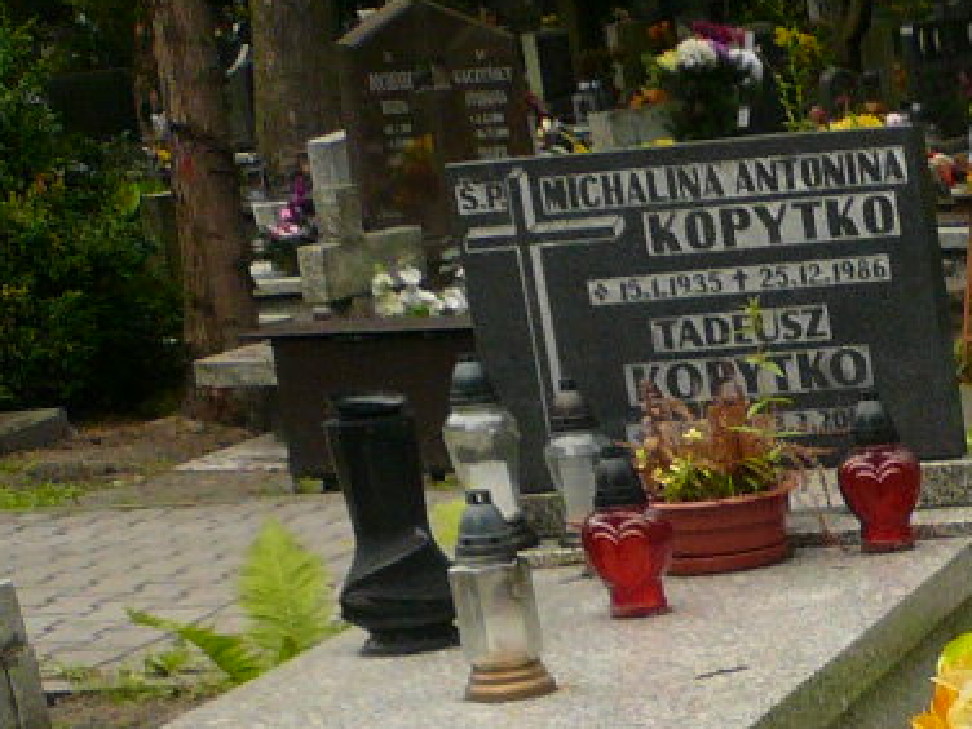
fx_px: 3341
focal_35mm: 119
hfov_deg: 14.6
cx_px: 1727
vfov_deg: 11.4
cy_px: 1393
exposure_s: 1/320
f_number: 2.8
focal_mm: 4.6
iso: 100
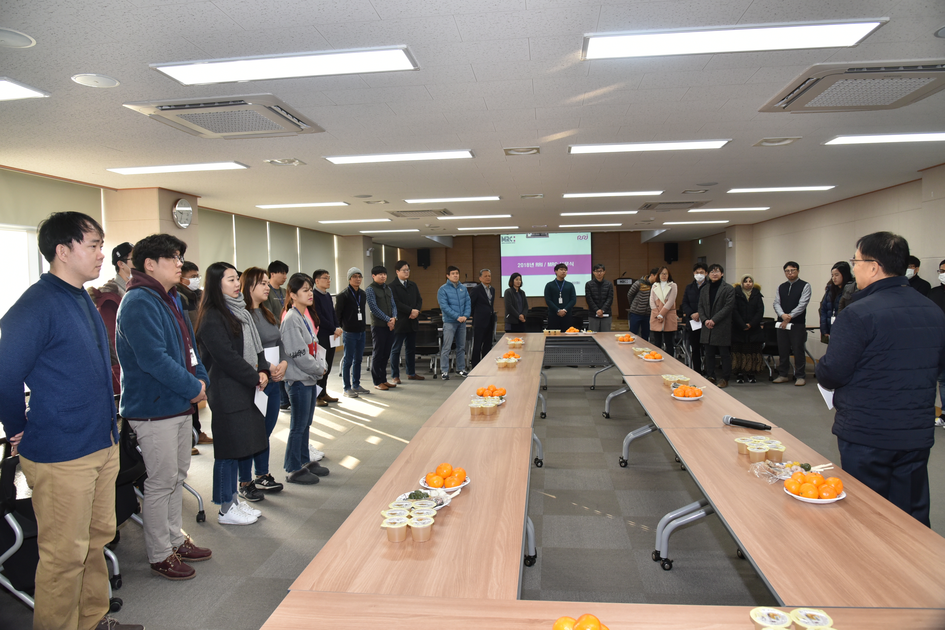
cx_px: 472
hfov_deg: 73.7
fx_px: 630
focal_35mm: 24
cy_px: 315
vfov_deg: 53.1
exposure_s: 1/125
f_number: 7.1
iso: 1250
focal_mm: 24
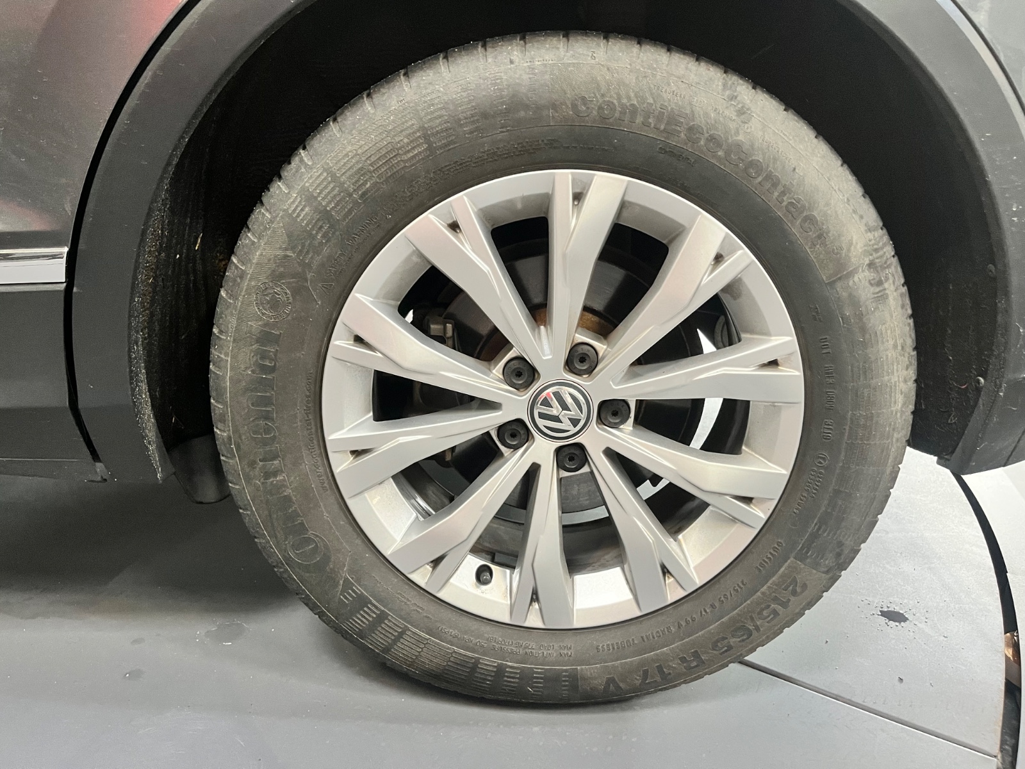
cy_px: 384
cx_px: 512
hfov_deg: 67.3
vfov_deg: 53.1
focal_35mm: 26
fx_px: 770
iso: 500
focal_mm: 5.1
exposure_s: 1/50
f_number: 1.6
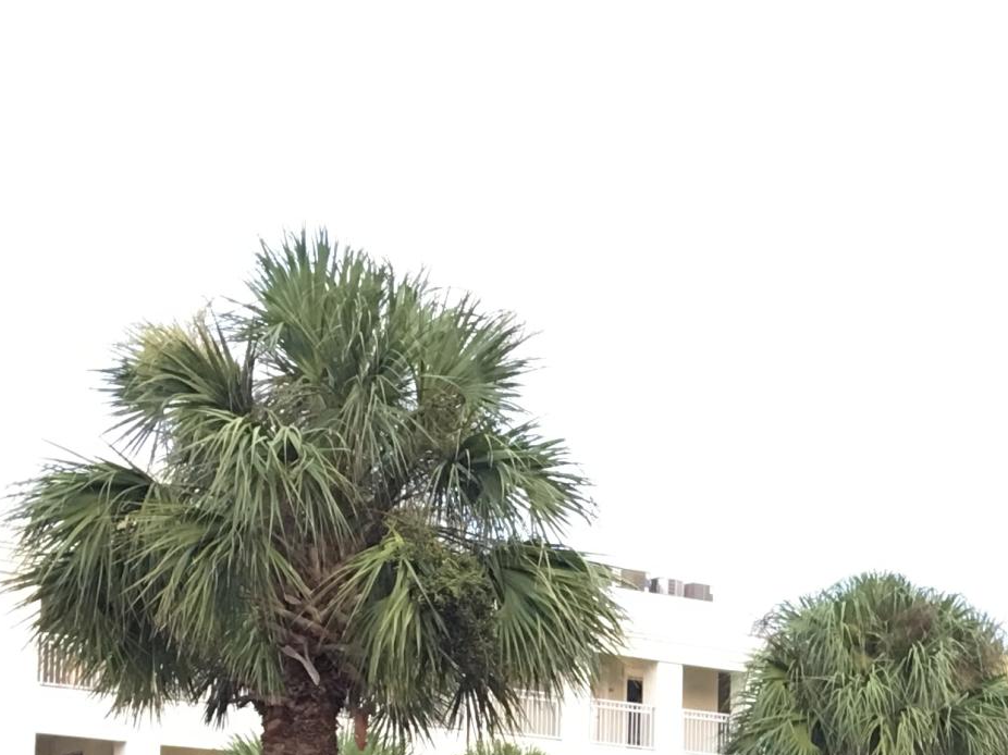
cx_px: 1204
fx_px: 2737
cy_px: 869
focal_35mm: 94
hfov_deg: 19.7
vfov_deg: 15.2
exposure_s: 1/15
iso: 50
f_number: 2.2
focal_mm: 4.15
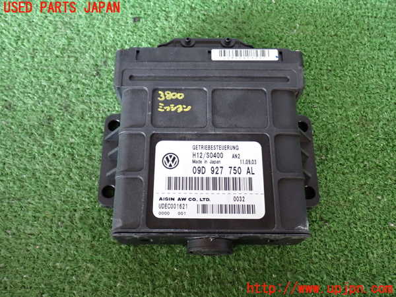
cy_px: 148
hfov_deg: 51.4
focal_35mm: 36
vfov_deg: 39.7
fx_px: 412
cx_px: 198
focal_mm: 6.37
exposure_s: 1/40
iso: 250
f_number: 2.5
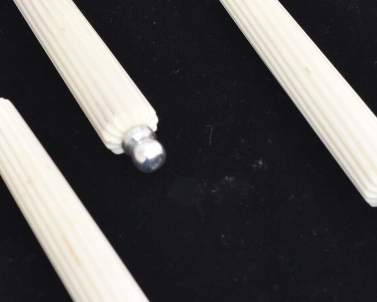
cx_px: -53
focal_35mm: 191
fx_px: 2132
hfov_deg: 10.0
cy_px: 64
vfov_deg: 8.1
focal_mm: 50
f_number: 5
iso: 400
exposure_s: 1/200
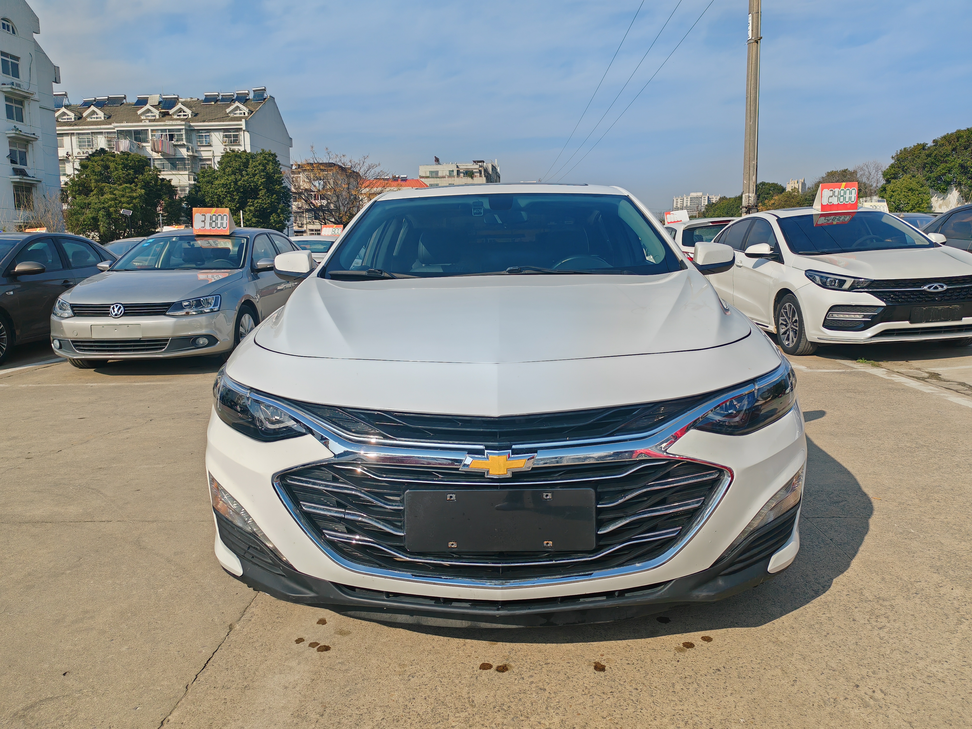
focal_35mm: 27
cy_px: 364
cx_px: 486
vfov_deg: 51.4
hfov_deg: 65.3
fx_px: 758
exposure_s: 1/940
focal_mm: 6.12
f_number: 1.9
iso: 50
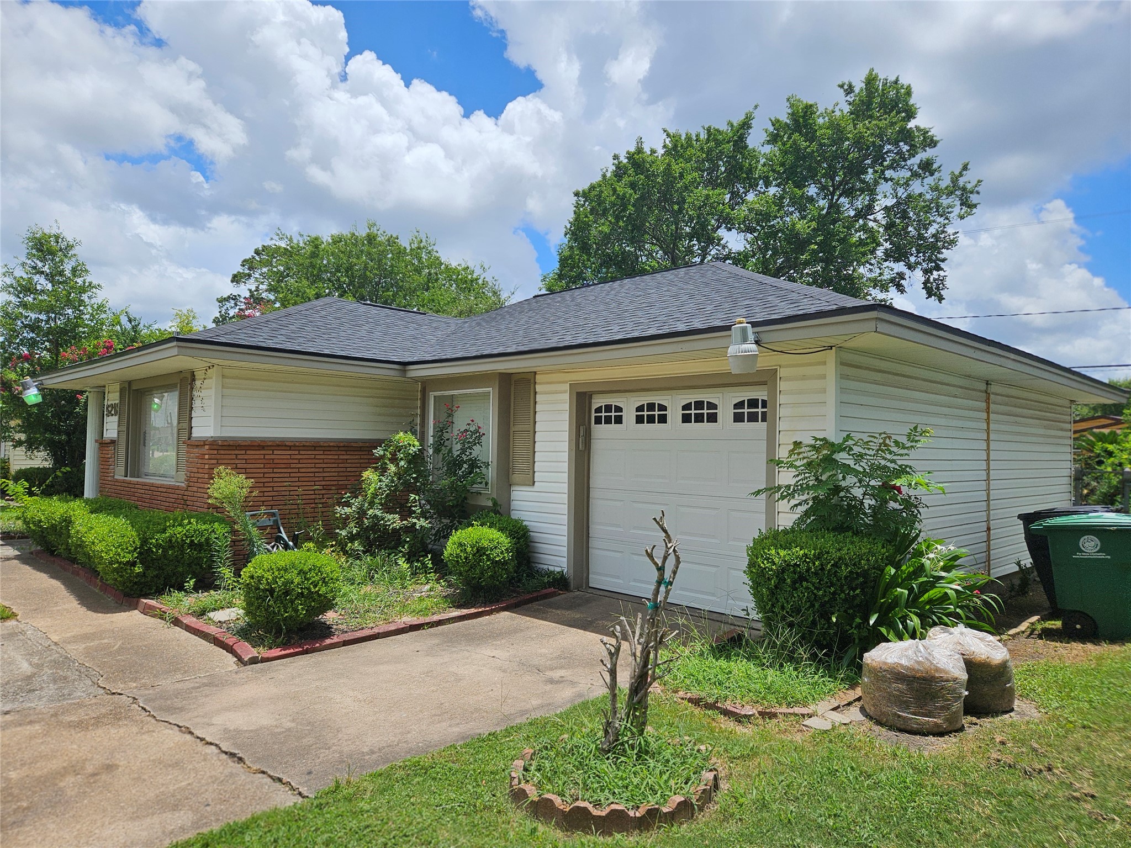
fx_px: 751
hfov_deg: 73.9
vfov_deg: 58.9
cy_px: 424
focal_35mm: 23
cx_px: 566
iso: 25
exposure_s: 1/3067
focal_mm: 5.4
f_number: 1.8
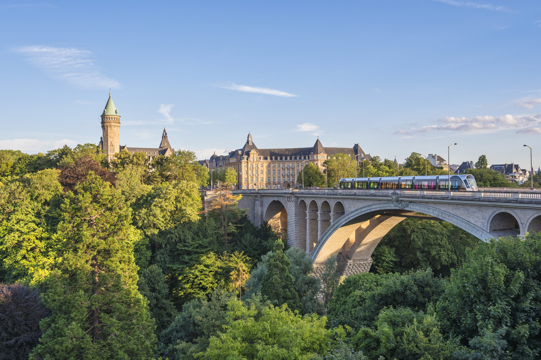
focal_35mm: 30
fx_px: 451
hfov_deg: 61.9
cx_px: 270
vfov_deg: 43.6
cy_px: 180
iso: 100
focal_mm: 30
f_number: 5.6
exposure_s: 1/160
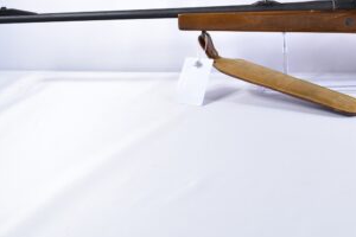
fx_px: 593
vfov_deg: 22.3
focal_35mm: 60
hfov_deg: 31.9
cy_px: 46
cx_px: 316
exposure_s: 1/50
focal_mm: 20
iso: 640
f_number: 5
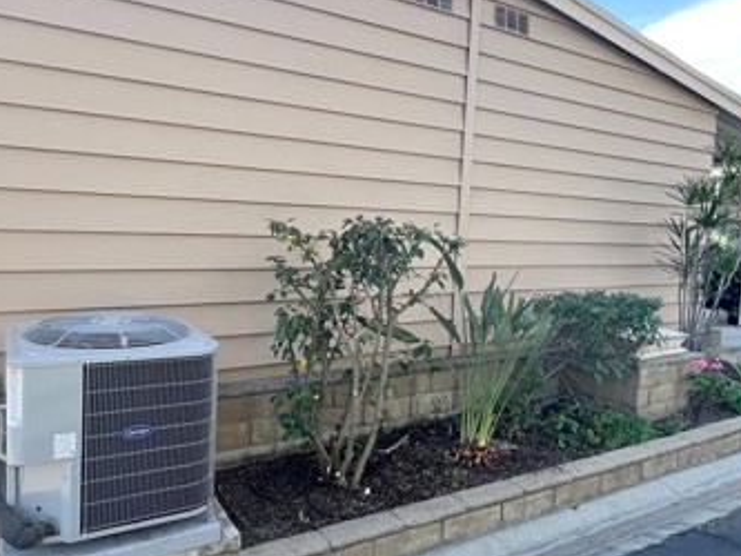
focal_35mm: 25
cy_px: 271
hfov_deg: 69.3
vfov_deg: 54.9
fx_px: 535
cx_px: 345
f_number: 1.8
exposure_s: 1/140
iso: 32
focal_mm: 1.57
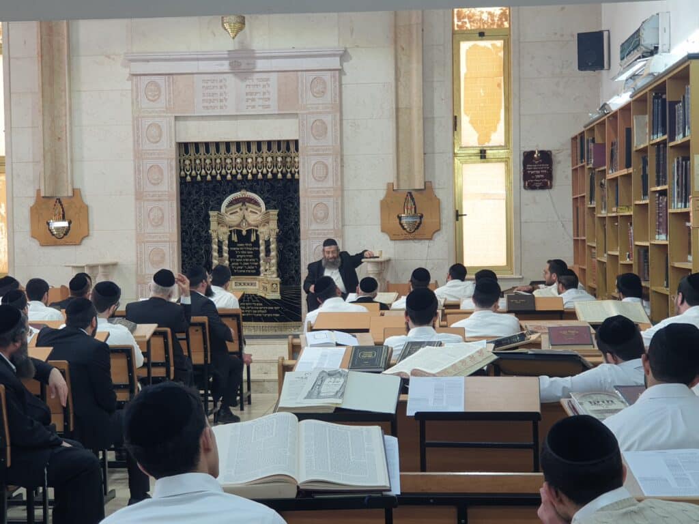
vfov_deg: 28.0
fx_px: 1050
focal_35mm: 52
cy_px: 262
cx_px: 350
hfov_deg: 36.8
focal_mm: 6
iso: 100
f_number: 2.4
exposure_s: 1/50
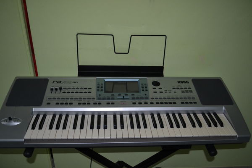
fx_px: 231
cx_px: 126
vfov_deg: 40.0
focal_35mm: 33
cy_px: 84
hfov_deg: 57.2
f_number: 3.8
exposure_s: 1/60
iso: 1000
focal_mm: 22
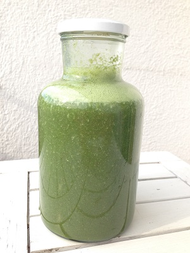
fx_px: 242
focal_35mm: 33
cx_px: 95
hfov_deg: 42.9
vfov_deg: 55.4
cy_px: 126
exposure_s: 1/369
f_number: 2.4
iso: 50
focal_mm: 4.12
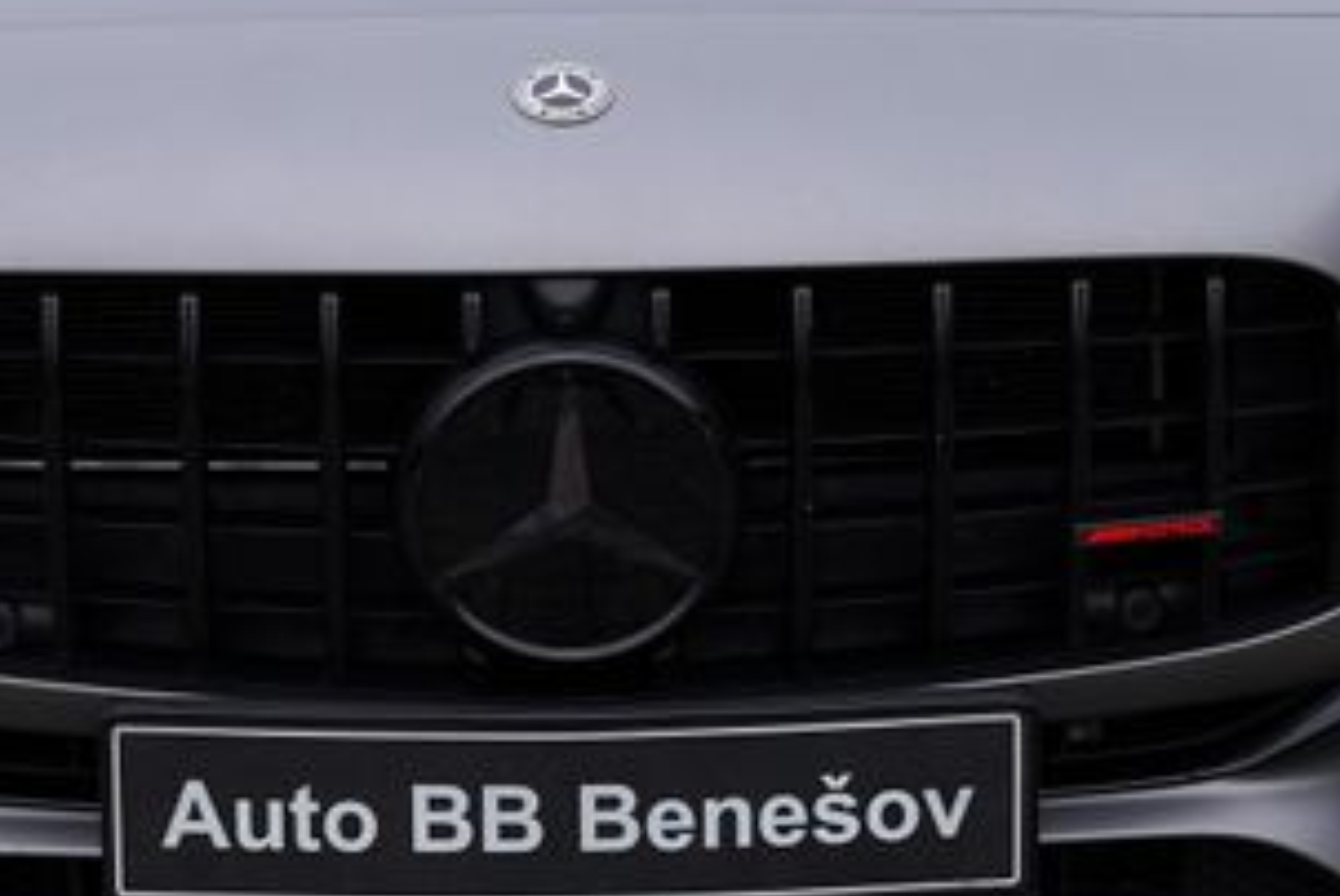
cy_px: 35
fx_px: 3912
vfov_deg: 12.9
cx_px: 564
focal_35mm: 105
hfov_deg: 19.4
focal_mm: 31
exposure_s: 1/125
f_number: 5.6
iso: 100
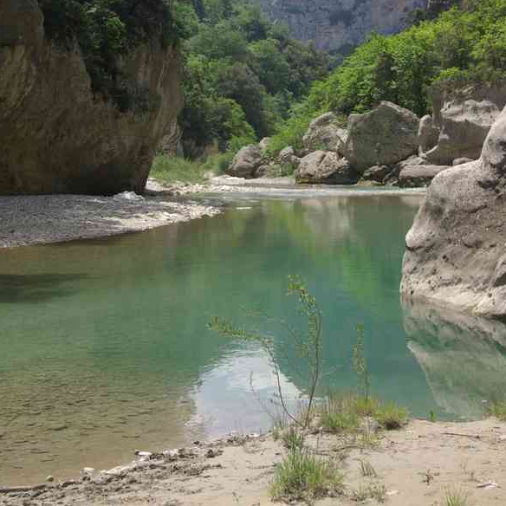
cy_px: 113
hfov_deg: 25.5
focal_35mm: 68
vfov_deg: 25.1
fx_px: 1120
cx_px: 257
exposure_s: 1/180
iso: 100
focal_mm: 31
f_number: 6.7
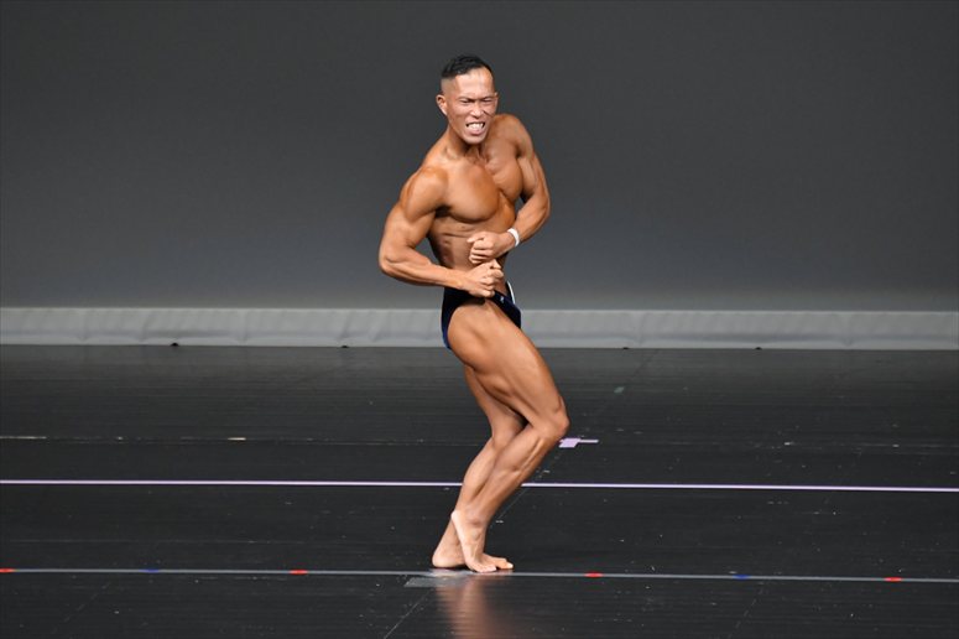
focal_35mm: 375
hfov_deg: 5.5
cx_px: 480
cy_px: 320
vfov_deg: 3.7
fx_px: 9985
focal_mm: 250
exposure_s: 1/400
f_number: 5.6
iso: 4000
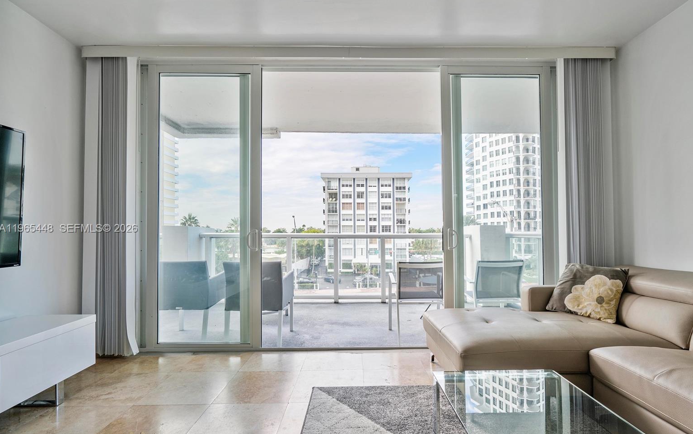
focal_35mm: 17
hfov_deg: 94.3
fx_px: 321
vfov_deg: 68.0
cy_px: 229
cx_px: 358
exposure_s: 1/160
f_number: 8
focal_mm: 16
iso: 400
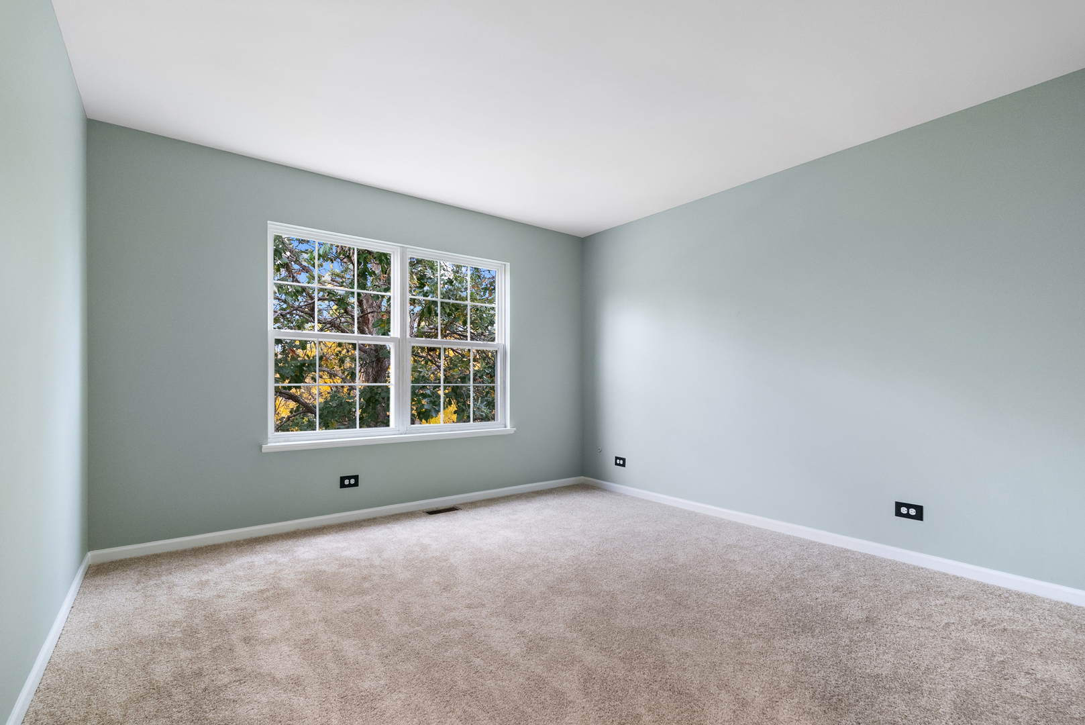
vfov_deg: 73.8
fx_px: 482
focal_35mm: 16
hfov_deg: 96.7
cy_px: 362
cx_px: 542
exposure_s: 1.3
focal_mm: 16
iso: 640
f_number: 8
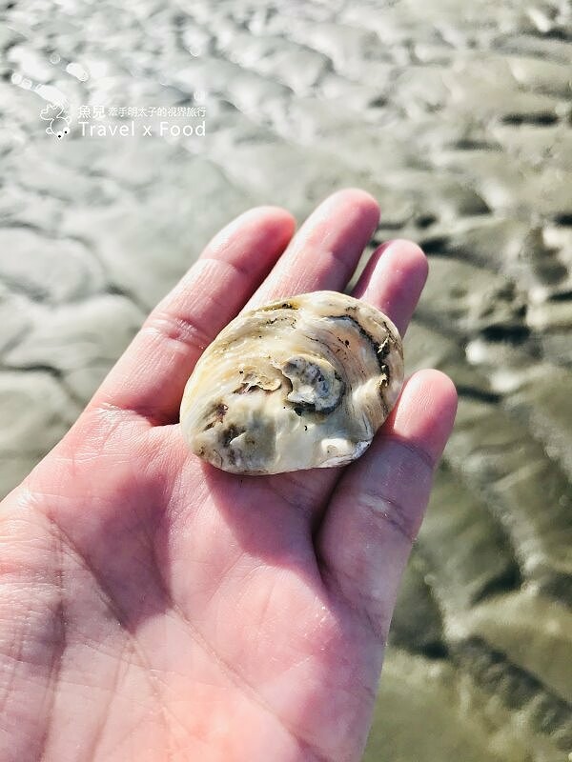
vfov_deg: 63.4
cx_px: 286
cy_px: 381
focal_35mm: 28
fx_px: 617
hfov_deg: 49.7
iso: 20
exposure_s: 1/2398
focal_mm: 3.99
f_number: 1.8
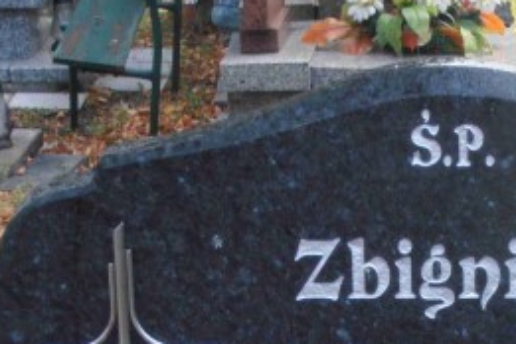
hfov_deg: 11.6
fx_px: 2522
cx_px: 453
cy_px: 467
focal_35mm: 176
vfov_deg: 7.7
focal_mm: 12.29
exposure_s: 1/50
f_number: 4.8
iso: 125
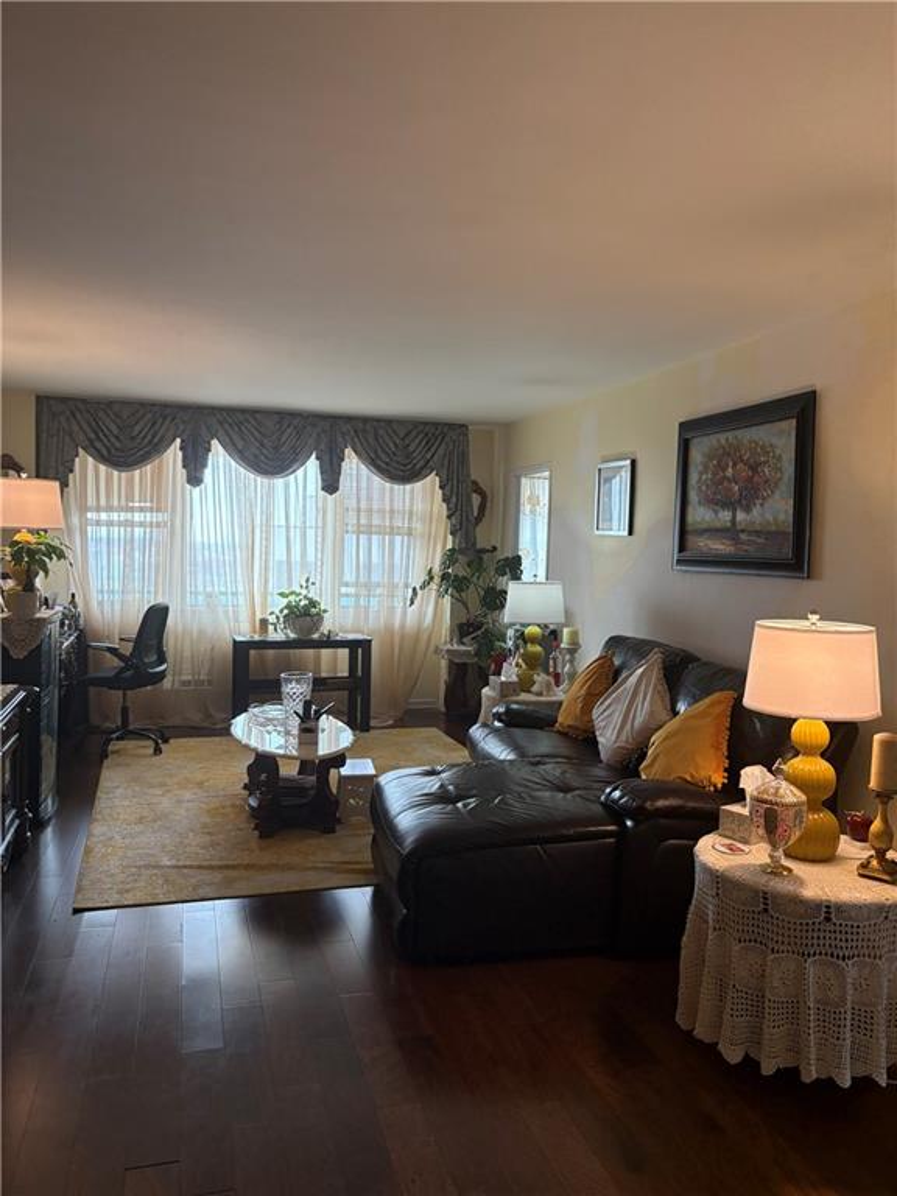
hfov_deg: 53.1
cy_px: 598
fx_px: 898
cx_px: 448
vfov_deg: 67.3
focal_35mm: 26
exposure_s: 1/120
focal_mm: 5.96
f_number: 1.6
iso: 250
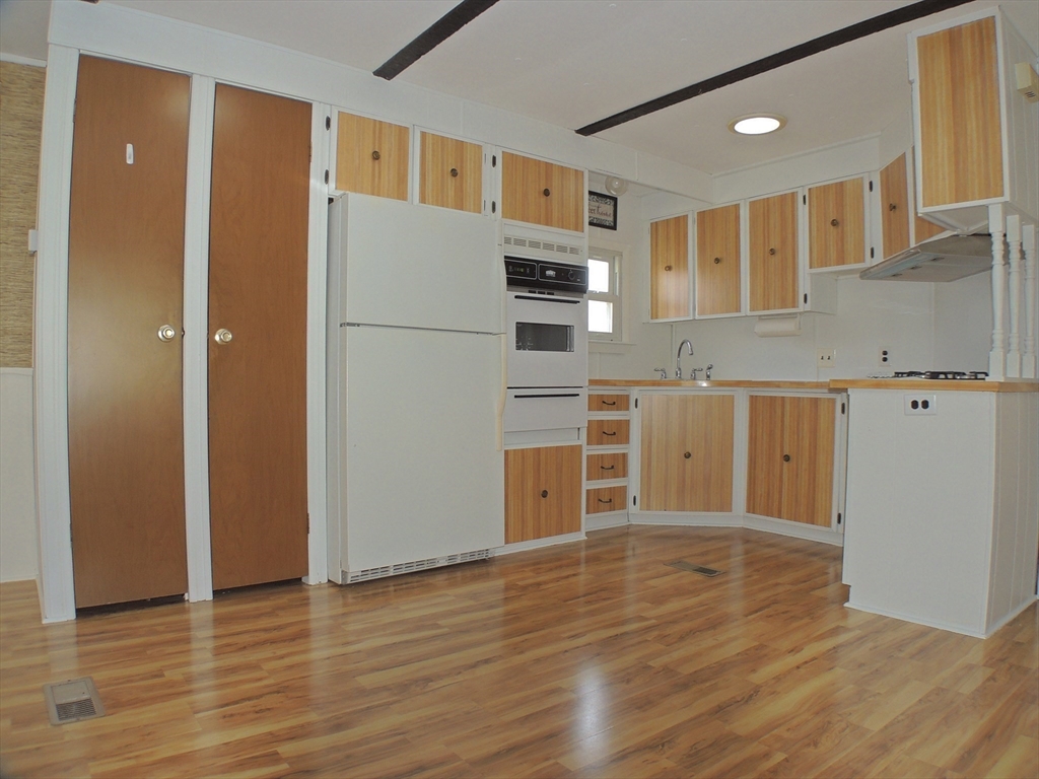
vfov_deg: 46.8
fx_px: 900
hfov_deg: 60.0
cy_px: 390
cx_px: 520
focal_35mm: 30
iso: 200
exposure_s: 1/30
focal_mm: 5.3
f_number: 3.1
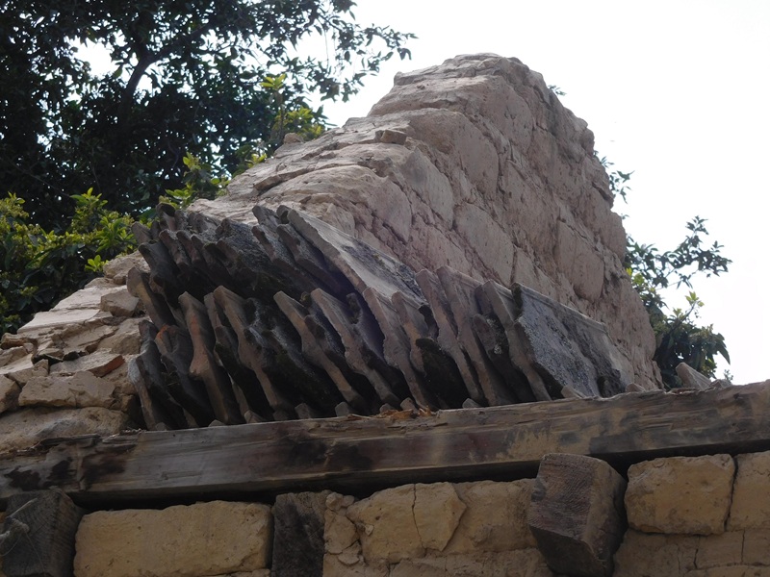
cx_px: 385
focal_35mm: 160
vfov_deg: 9.3
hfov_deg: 12.3
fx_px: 3559
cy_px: 288
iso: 125
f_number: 5.2
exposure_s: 1/640
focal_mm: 28.5
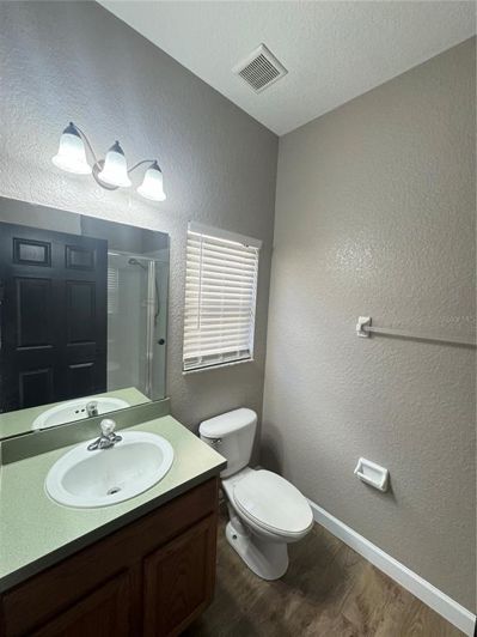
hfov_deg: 85.7
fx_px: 257
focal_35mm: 14
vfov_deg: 102.1
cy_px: 318
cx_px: 238
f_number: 2.2
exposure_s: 1/120
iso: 250
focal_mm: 2.22
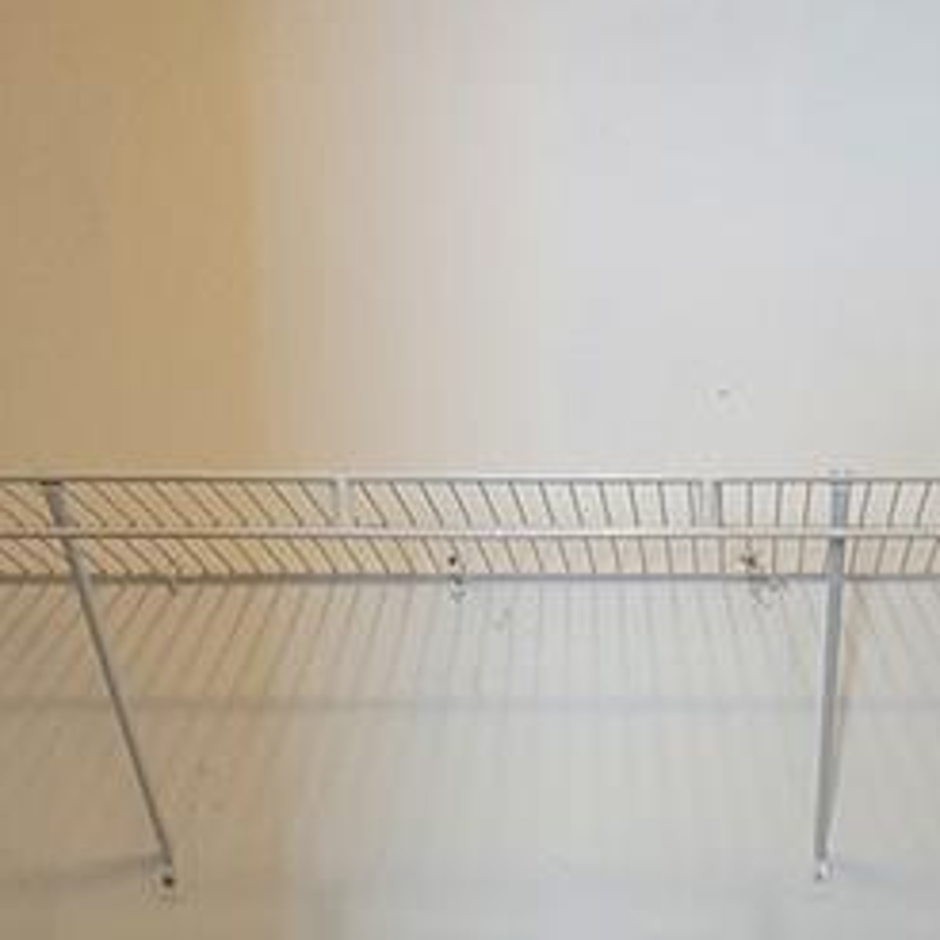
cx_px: 730
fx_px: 1720
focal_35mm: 56
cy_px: 1460
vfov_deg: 23.5
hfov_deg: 30.0
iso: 400
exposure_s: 1/60
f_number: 2.2
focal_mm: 2.2
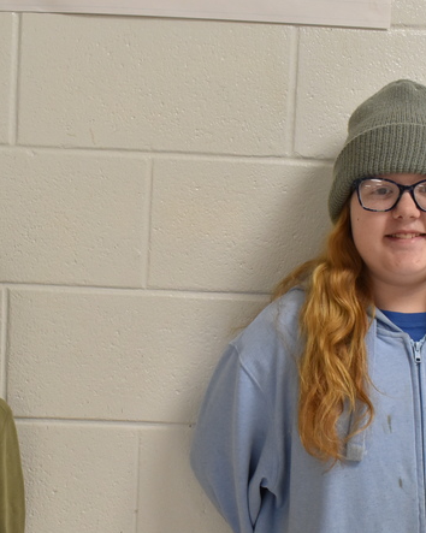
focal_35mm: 56
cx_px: 190
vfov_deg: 33.5
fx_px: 883
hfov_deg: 27.1
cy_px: 319
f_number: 7.1
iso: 1100
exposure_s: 1/30
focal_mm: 22
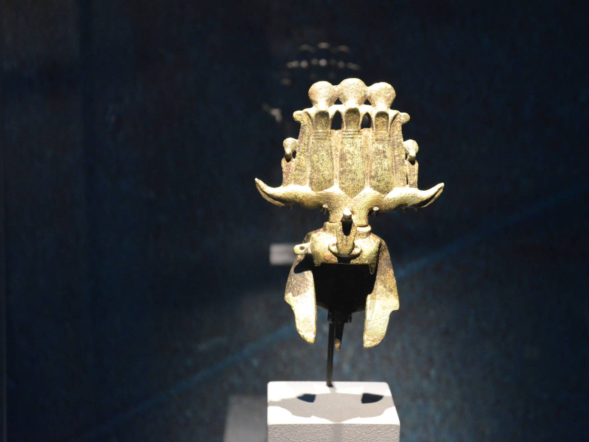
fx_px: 1251
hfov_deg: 26.5
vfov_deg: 20.0
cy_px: 221
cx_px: 317
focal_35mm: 74
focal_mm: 45
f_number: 5.3
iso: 3200
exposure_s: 1/8
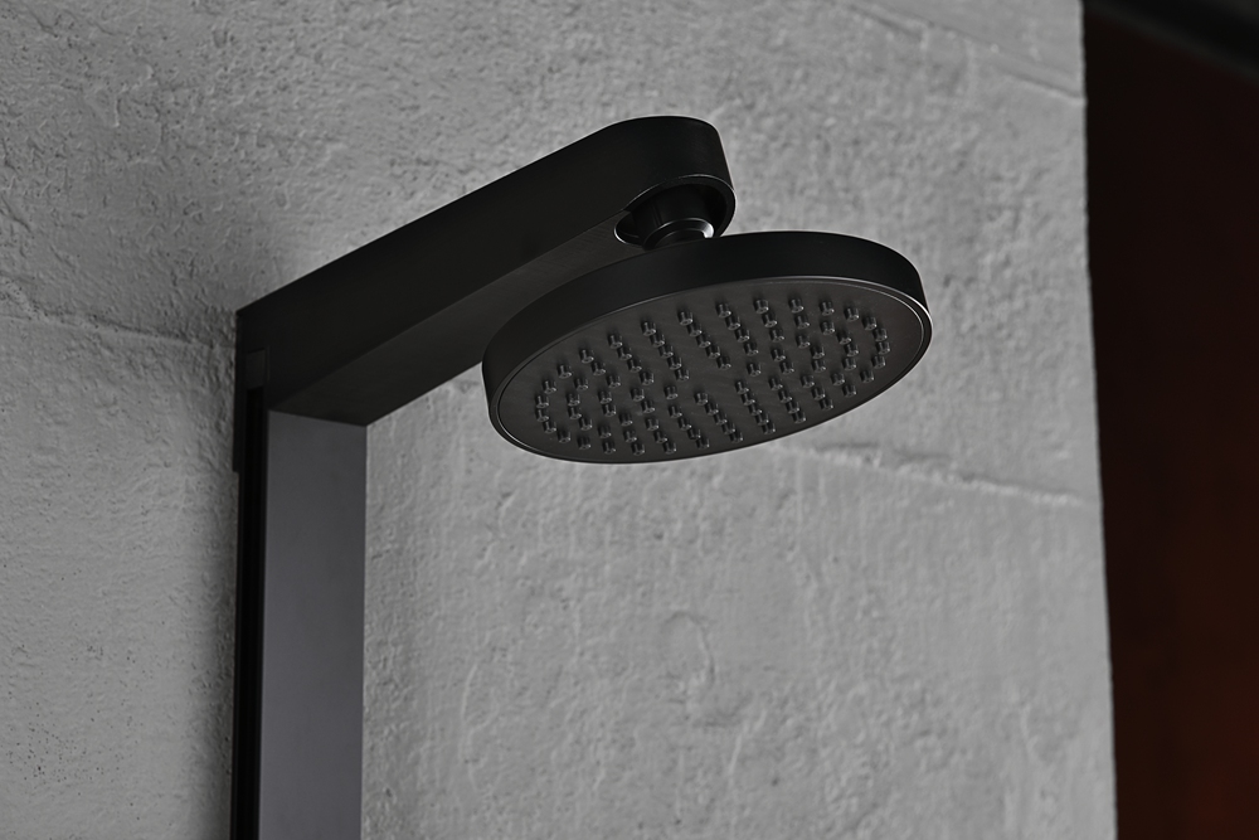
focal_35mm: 70
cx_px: 630
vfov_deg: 19.5
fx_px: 2448
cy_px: 420
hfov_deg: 28.8
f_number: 11
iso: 160
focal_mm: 70
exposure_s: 1/160
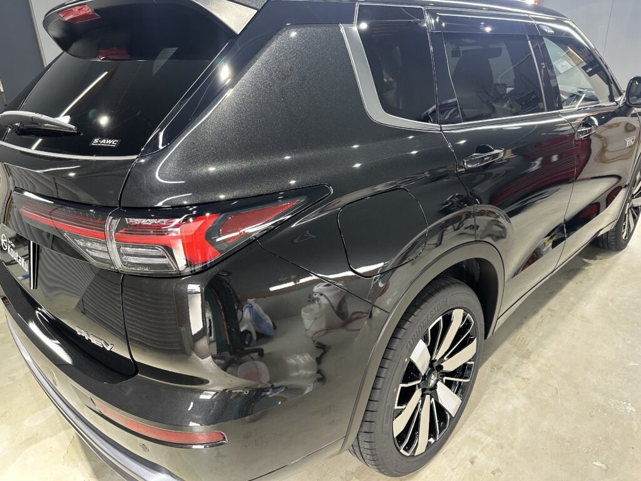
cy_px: 240
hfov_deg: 71.6
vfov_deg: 56.8
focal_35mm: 24
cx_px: 320
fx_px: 444
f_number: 1.78
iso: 160
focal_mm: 6.86
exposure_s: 1/60
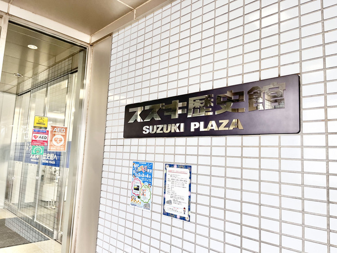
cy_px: 126
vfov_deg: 53.1
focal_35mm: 26
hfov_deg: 67.3
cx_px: 168
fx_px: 253
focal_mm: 5.1
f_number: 1.6
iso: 64
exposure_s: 1/154
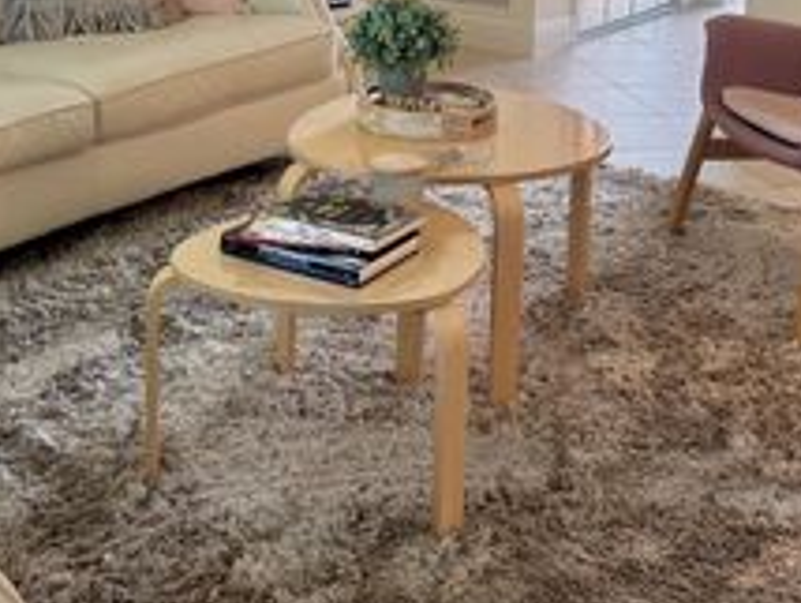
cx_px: 322
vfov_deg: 25.5
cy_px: 88
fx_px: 1297
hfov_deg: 34.2
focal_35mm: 56
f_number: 1.78
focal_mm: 6.76
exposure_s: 1/60
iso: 125
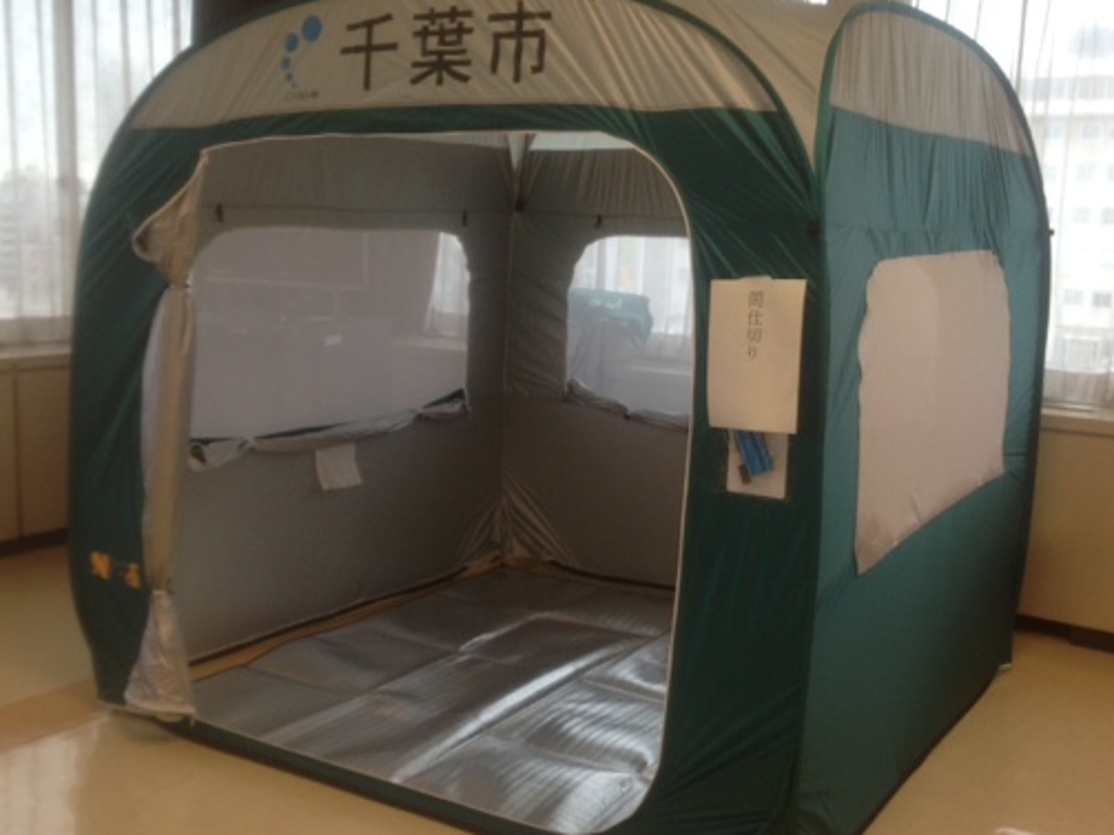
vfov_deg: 34.3
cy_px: 432
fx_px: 1351
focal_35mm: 42
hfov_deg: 44.8
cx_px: 538
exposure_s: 1/30
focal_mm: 4.13
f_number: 2.4
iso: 50
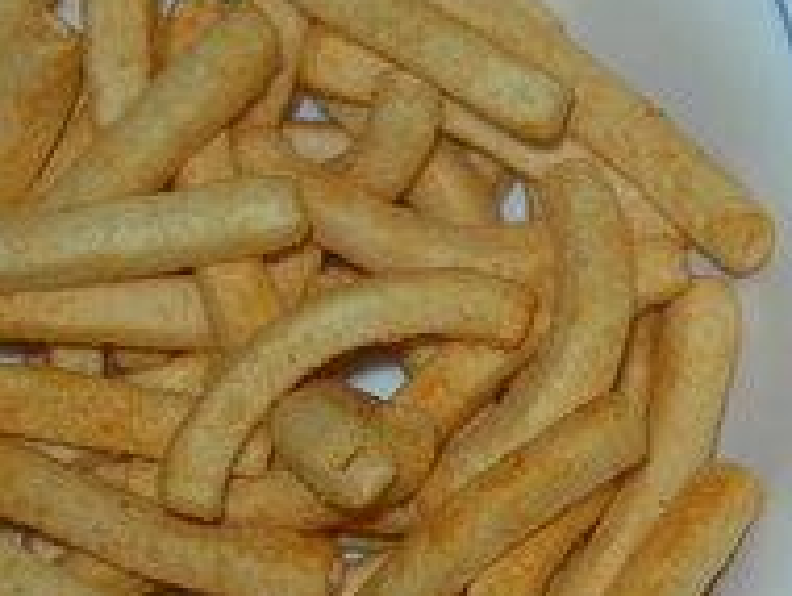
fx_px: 2291
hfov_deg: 18.7
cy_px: 436
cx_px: 900
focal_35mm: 100
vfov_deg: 14.8
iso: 50
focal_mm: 7.8
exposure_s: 1/60.1
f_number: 4.8
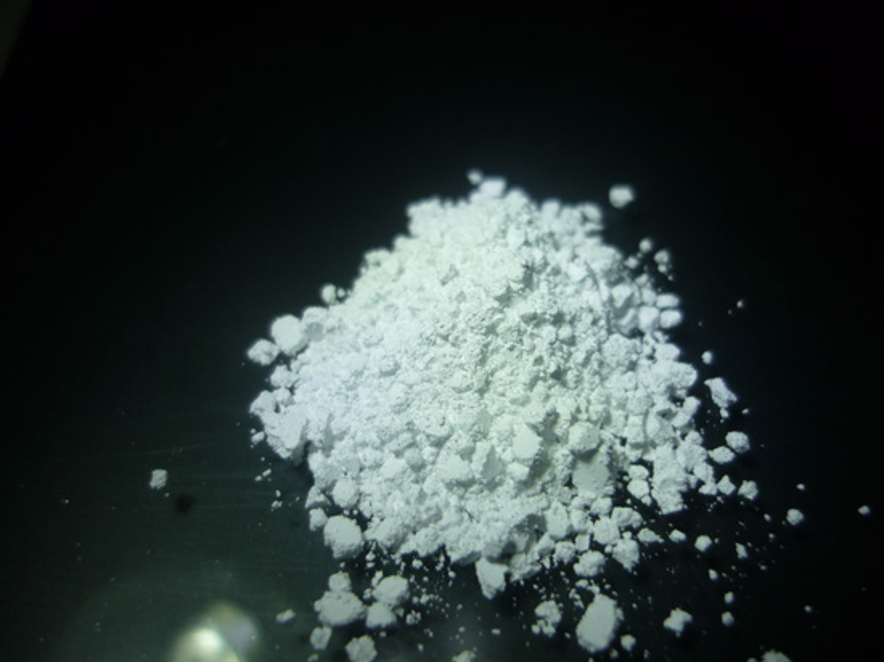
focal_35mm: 33
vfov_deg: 42.9
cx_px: 442
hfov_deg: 55.4
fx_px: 842
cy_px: 331
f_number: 8
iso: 100
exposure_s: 1/200
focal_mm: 5.5
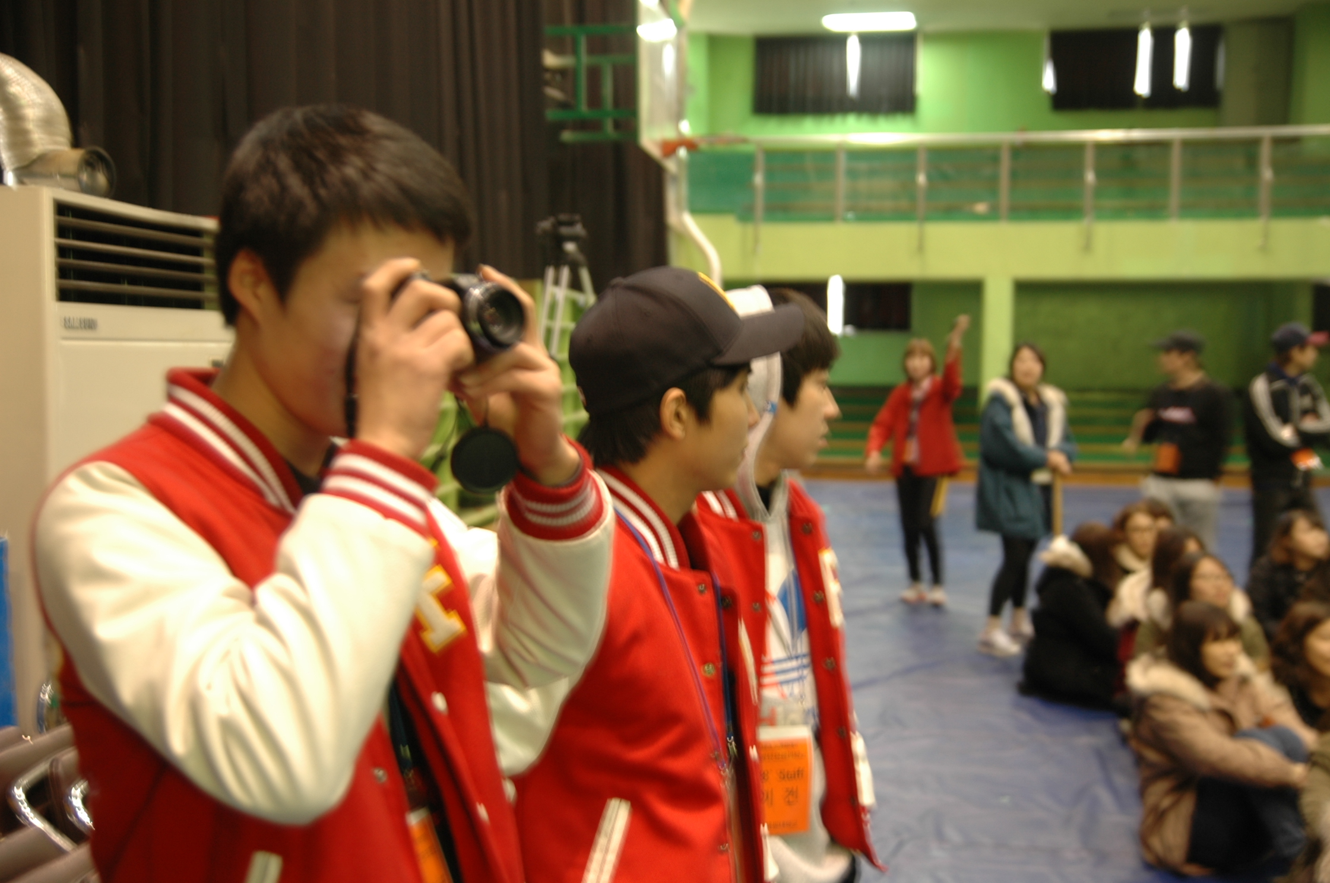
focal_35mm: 44
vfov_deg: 30.8
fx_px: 1605
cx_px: 665
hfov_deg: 45.0
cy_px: 442
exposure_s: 1/8
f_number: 2.8
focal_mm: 29
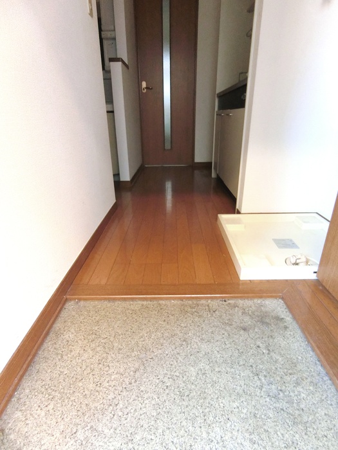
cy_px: 225
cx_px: 169
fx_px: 247
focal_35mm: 19
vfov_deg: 84.7
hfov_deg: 68.7
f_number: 2.7
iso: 640
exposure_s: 1/60
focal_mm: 4.06
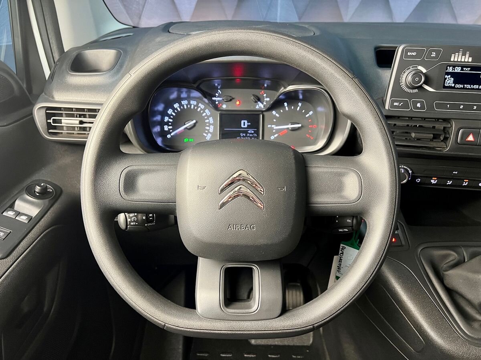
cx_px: 240
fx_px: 361
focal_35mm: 26
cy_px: 180
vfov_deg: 53.1
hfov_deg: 67.3
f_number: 1.5
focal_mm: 5.7
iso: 400
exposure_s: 1/60
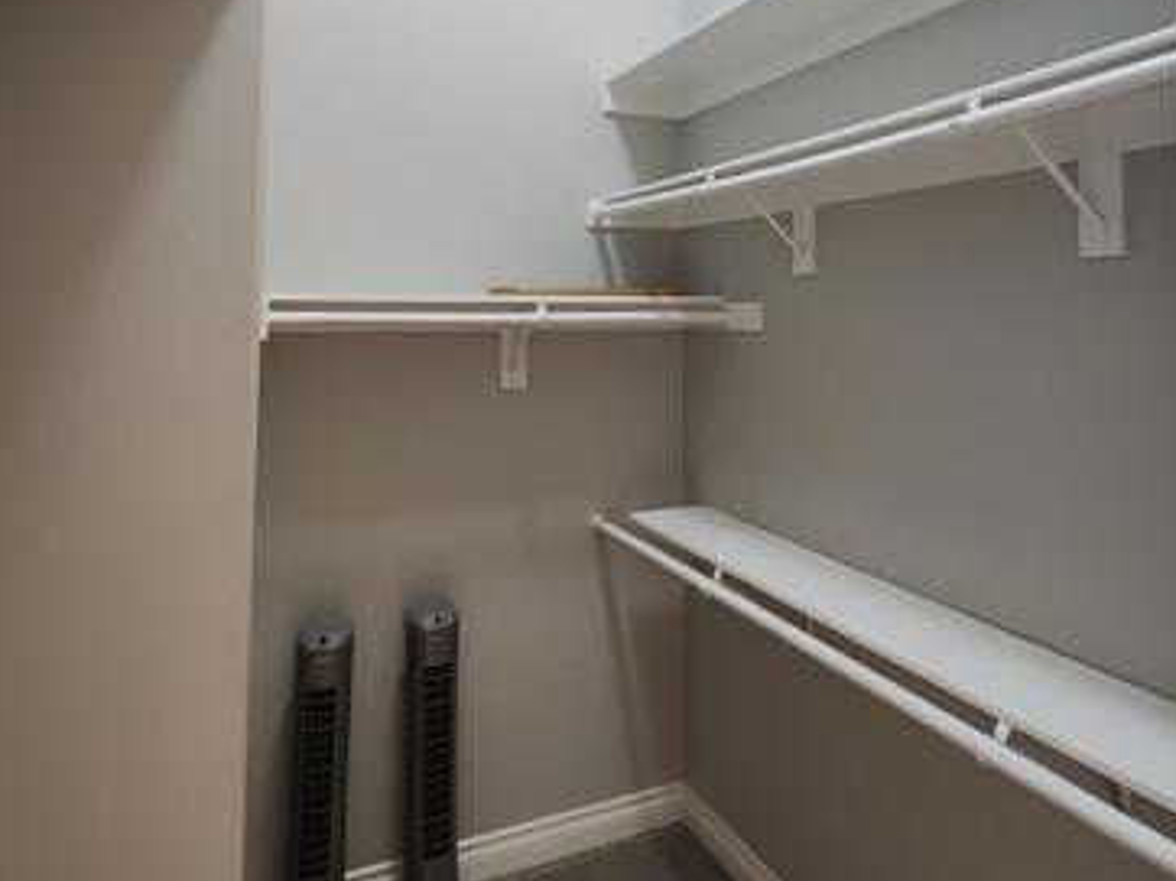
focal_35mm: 23
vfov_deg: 57.0
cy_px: 267
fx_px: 781
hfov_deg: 73.6
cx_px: 663
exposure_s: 1/30
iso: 320
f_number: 2.2
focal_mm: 2.2
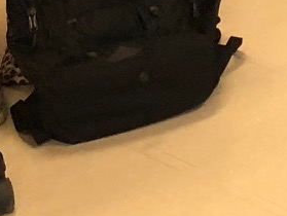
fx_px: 1677
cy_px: -452
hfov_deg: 8.3
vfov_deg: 6.6
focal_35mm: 202
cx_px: 852
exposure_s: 1/30
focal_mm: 3.99
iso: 40
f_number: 1.8
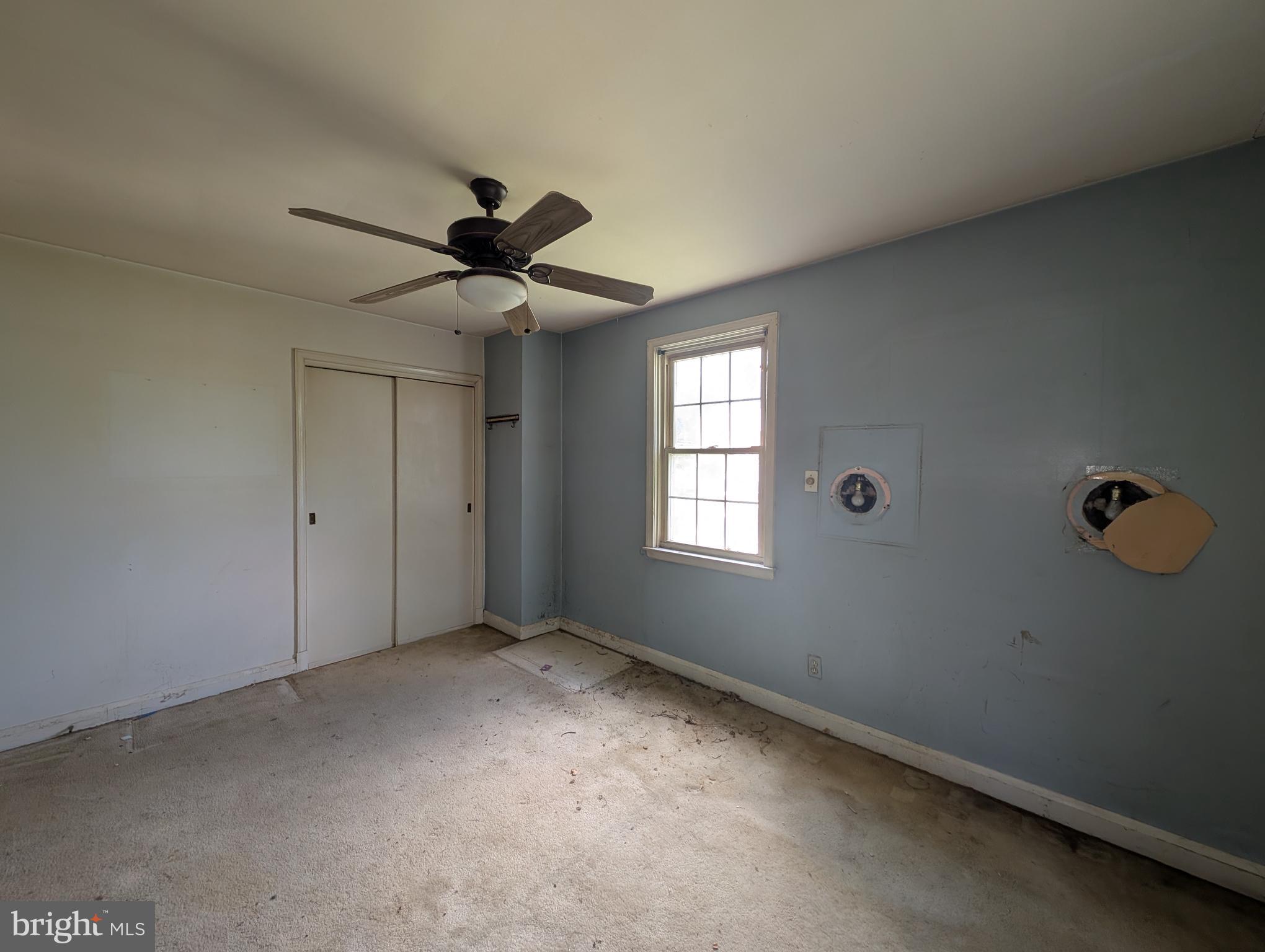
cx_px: 632
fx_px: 439
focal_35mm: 12
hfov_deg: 110.5
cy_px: 476
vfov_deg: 94.6
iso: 45
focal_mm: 2.23
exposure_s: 1/50
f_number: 1.95
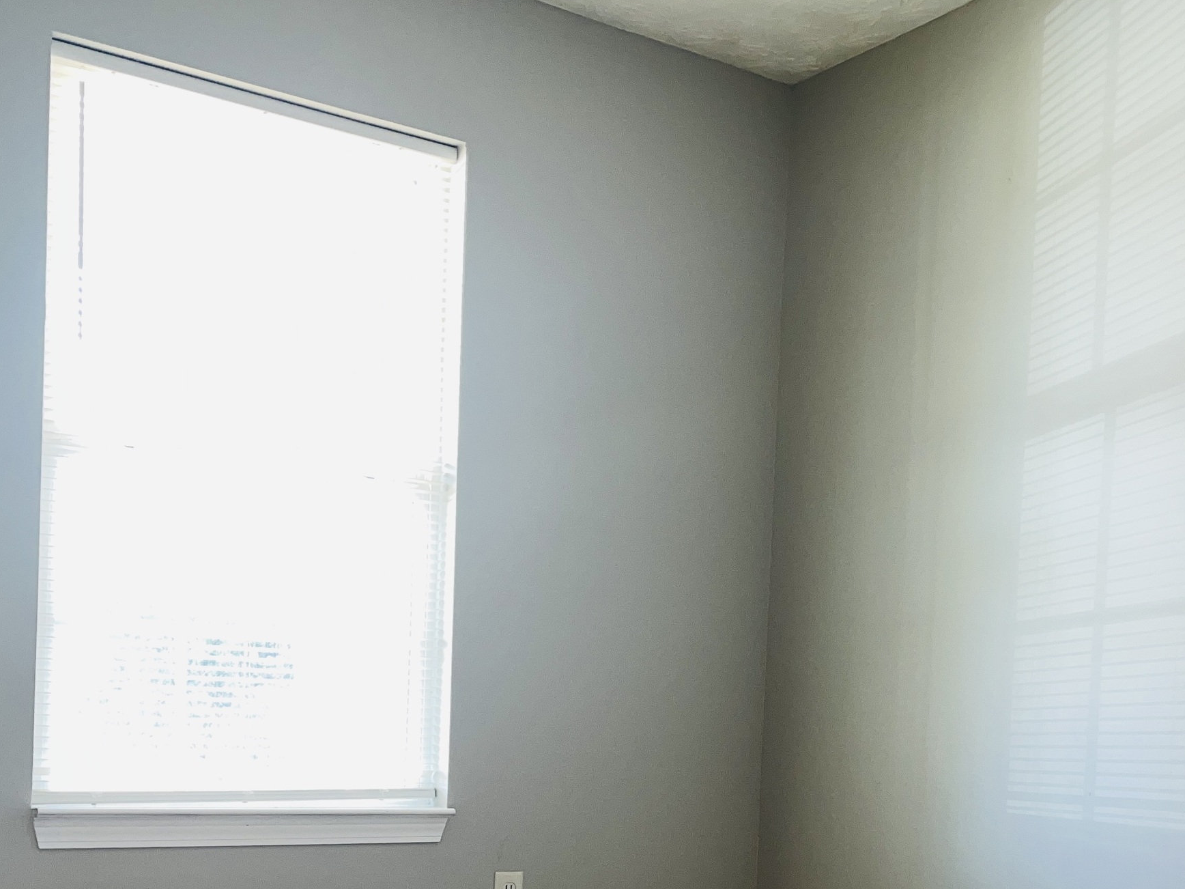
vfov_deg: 30.5
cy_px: 746
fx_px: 1575
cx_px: 652
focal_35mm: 46
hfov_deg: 41.2
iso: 64
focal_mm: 5.1
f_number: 1.6
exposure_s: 1/17
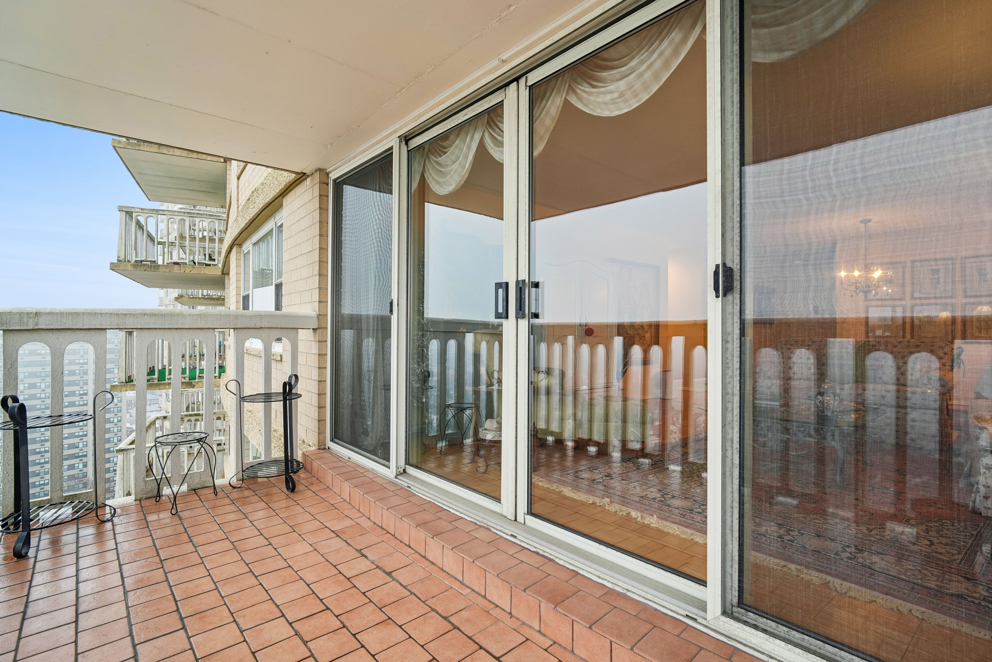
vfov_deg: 73.7
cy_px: 331
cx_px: 496
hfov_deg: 96.7
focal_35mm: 16
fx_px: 441
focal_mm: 16
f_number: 8
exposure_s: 1/8
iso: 400
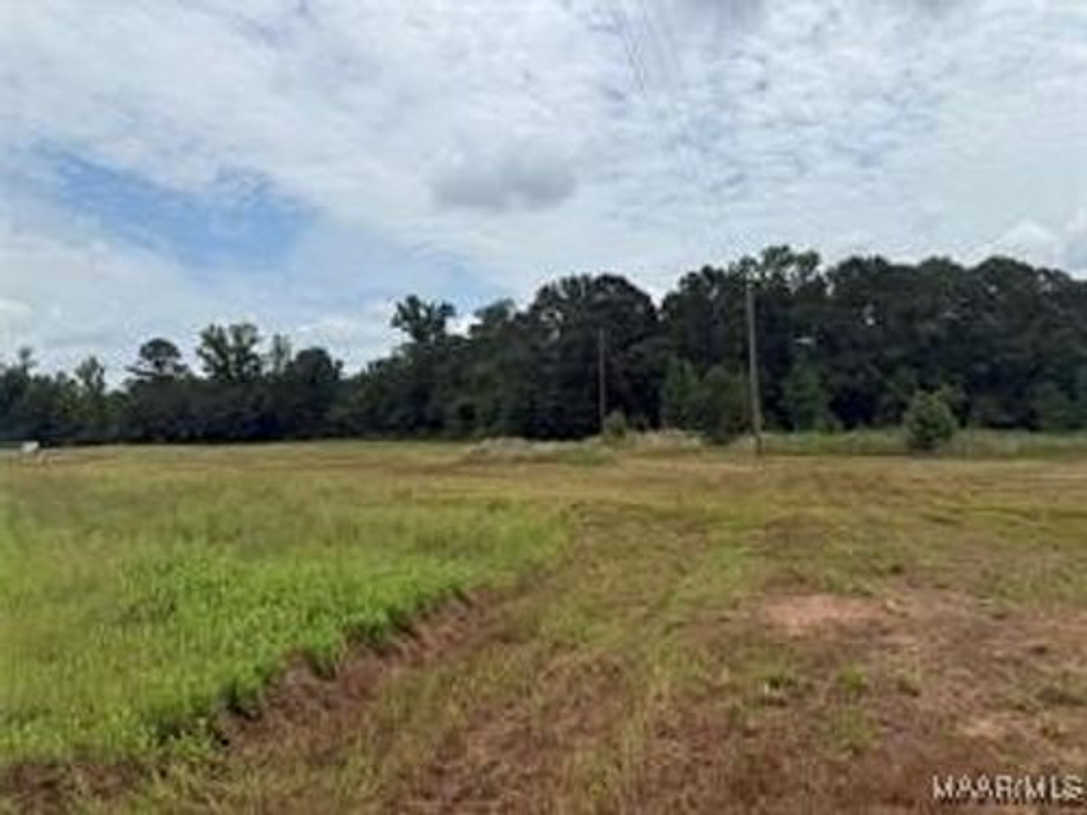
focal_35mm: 24
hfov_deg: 71.6
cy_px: 408
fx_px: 754
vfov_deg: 56.8
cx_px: 544
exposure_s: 1/8130
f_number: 1.78
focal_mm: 6.76
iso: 80
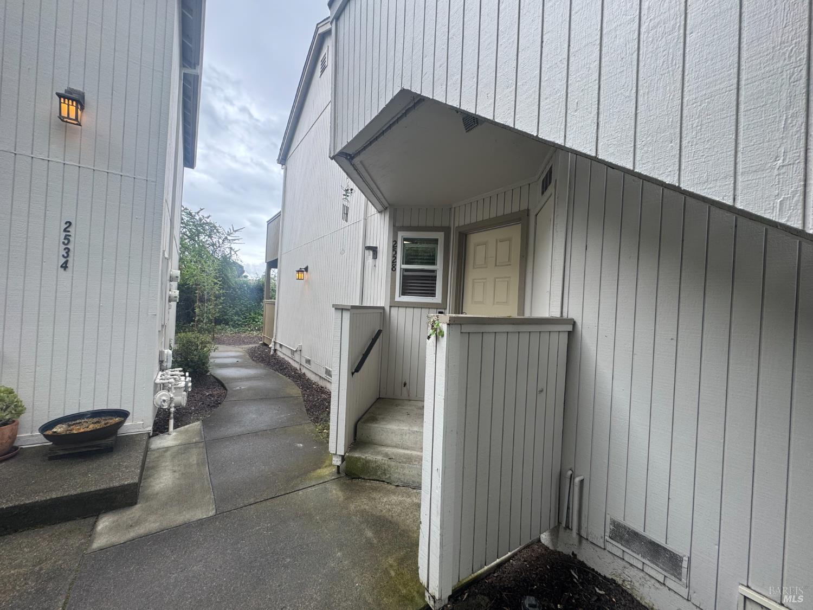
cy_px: 305
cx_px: 406
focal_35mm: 14
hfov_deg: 102.1
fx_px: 329
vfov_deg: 85.7
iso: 40
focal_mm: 2.22
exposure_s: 1/136
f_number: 2.2
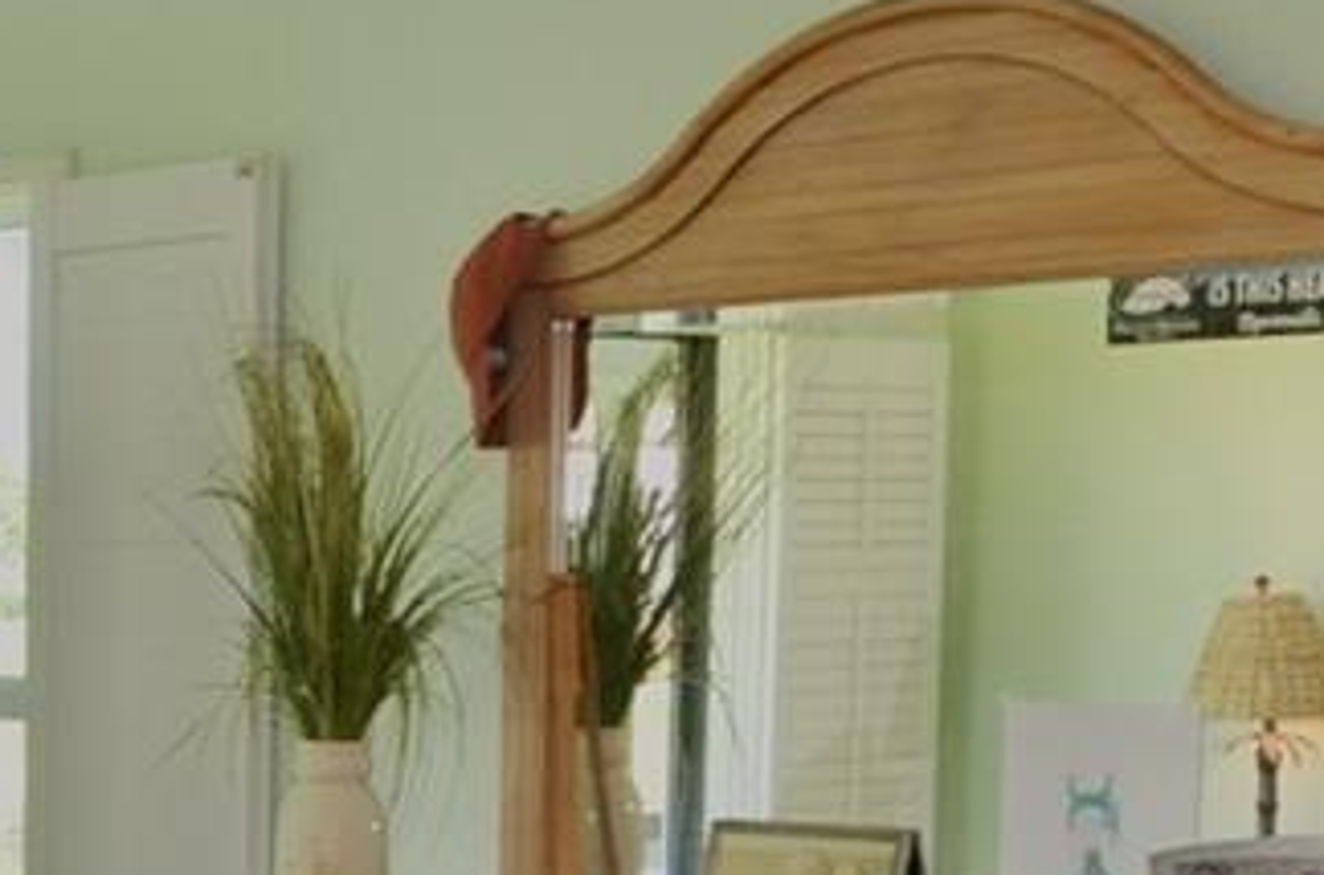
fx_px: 3264
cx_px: -543
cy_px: 808
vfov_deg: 15.1
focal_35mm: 89
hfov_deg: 20.3
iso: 200
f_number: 4.5
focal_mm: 12
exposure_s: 1/80
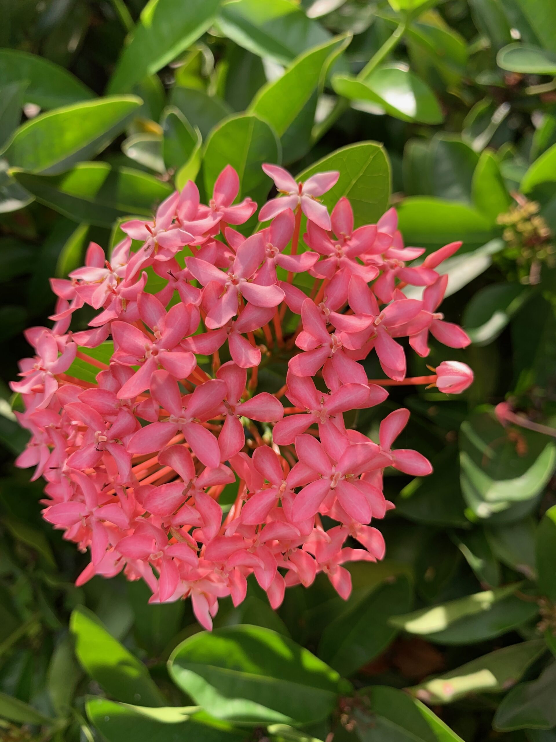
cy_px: 371
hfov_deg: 53.1
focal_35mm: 26
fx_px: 557
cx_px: 278
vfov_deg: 67.3
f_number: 1.8
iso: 25
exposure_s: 1/129
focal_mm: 4.25
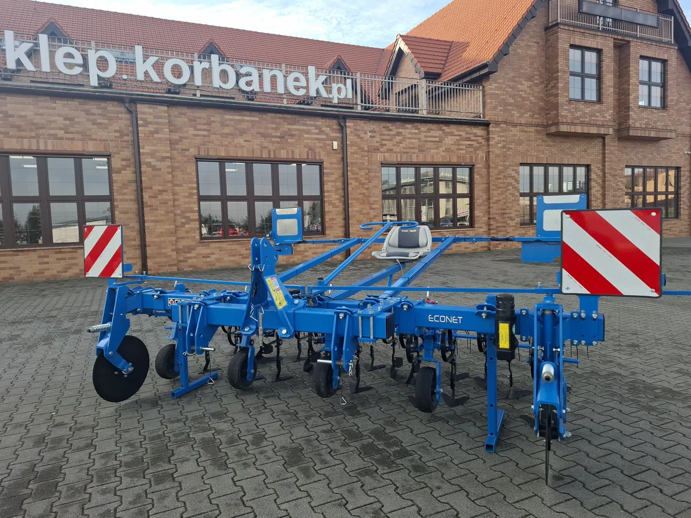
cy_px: 259
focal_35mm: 23
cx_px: 346
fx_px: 459
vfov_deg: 58.9
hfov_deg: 73.9
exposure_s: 1/594
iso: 50
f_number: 1.8
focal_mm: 5.54
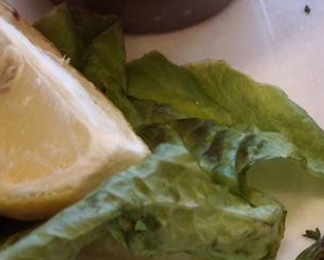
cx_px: 371
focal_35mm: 179
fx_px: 1718
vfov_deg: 8.6
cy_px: 27
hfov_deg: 10.6
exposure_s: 1/59.9
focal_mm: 6.57
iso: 800
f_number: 1.6
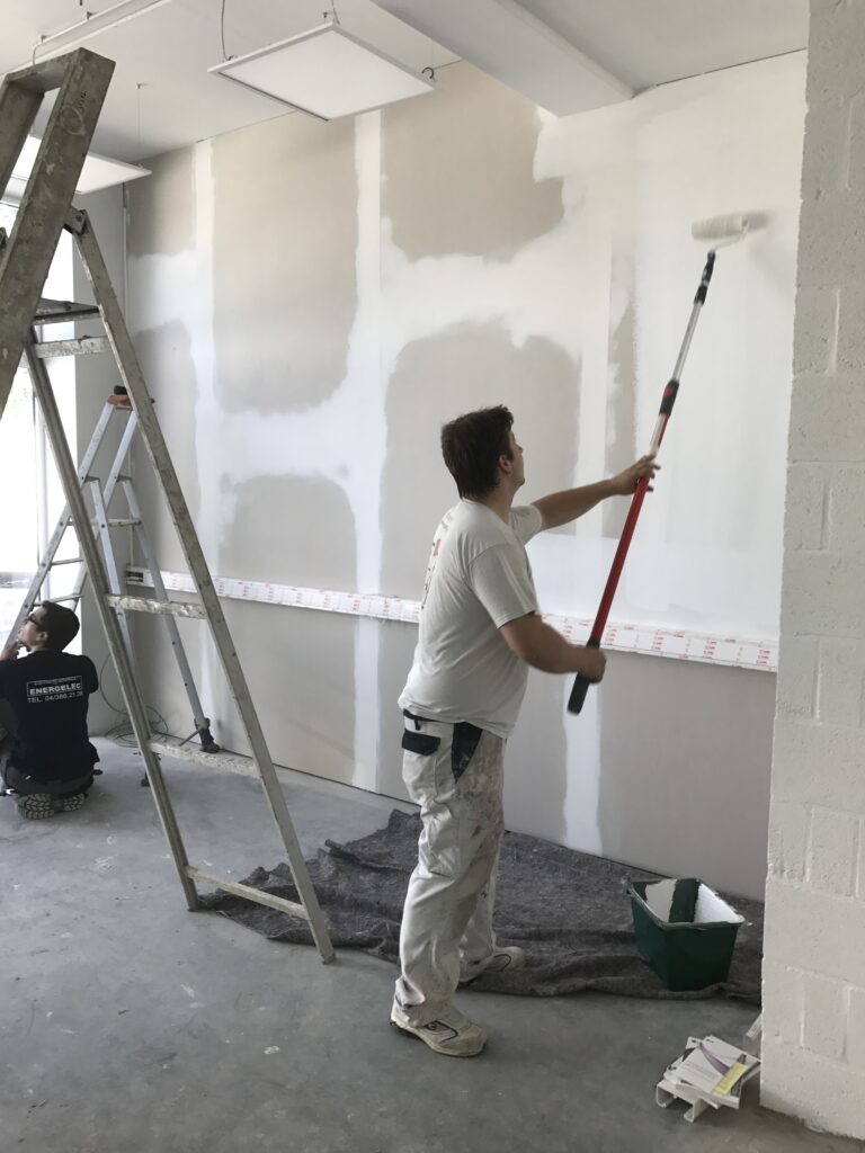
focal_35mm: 28
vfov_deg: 63.4
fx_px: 933
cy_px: 576
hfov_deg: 49.7
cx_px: 432
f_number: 1.8
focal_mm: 3.99
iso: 25
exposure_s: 1/100
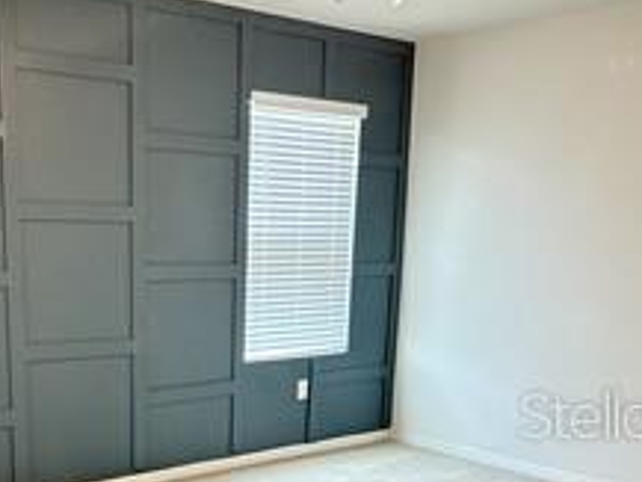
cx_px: 207
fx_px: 891
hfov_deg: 39.1
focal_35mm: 48
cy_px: 414
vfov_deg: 29.3
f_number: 1.5
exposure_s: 1/60
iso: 500
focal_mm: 5.7
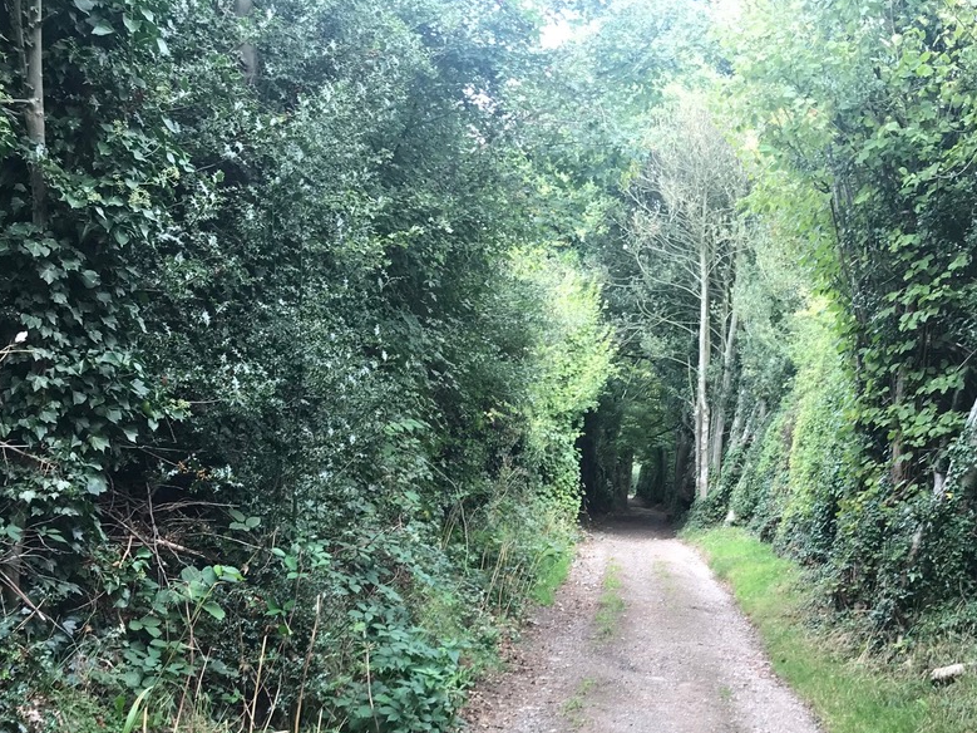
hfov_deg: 40.9
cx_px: 616
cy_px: 591
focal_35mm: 46
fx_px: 1298
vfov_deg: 30.7
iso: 20
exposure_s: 1/104
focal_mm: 3.99
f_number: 1.8
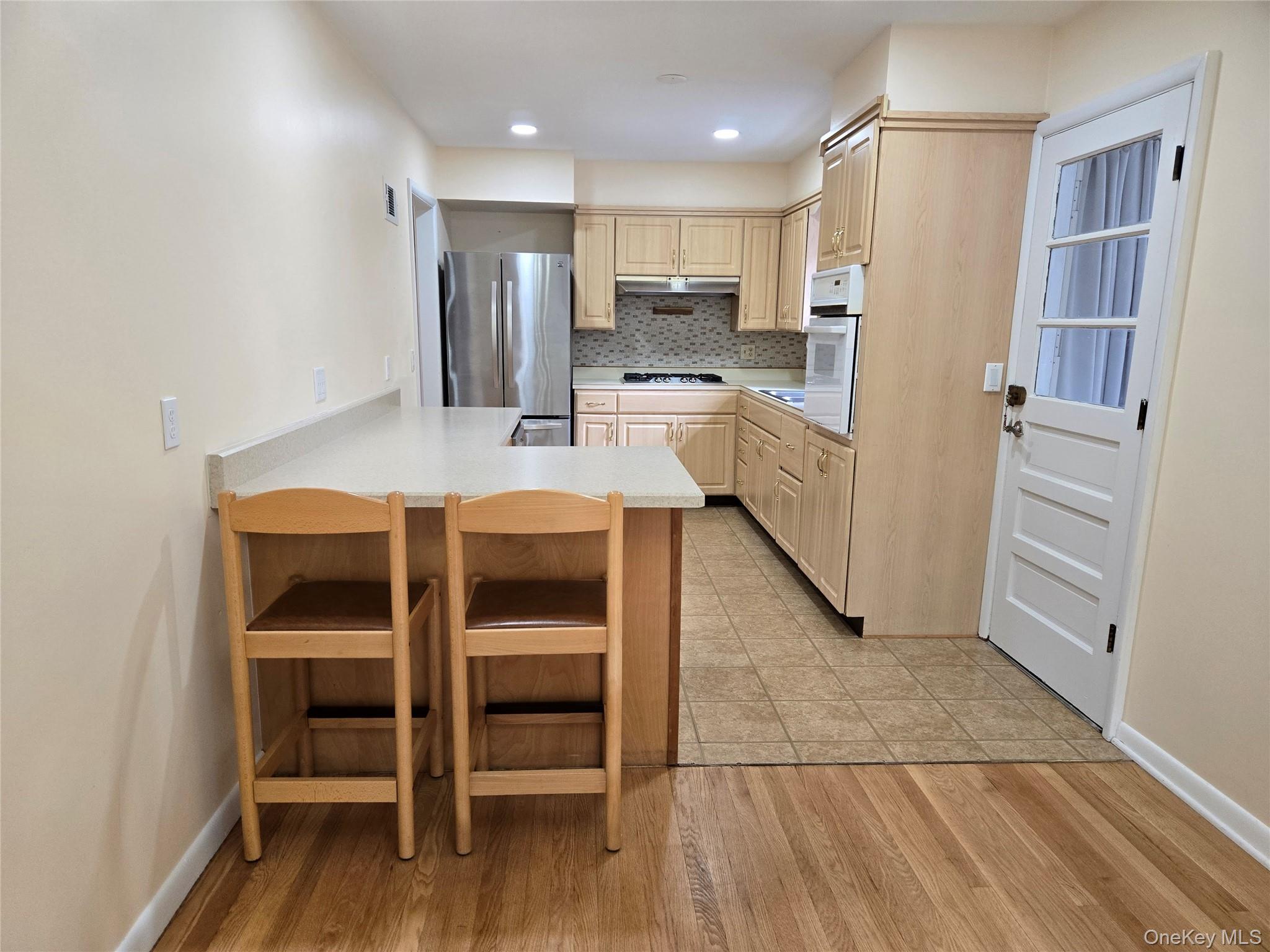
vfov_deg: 58.9
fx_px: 844
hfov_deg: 73.9
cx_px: 635
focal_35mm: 23
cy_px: 476
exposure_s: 1/120
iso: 250
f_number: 1.8
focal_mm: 5.4
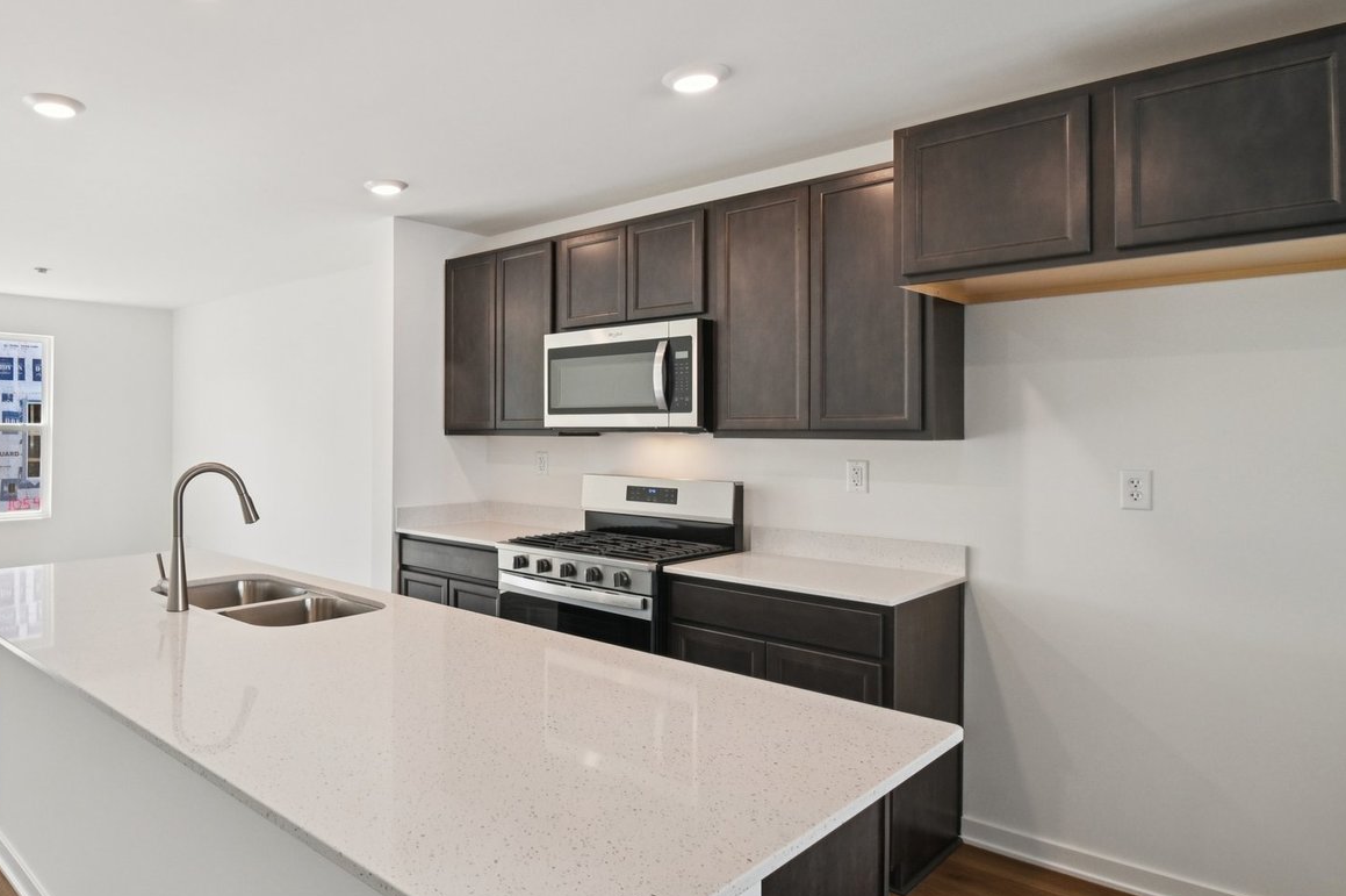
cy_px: 386
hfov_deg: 78.0
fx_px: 785
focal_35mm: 21
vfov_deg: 59.2
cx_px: 423
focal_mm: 10
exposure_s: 1/25
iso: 100
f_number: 8
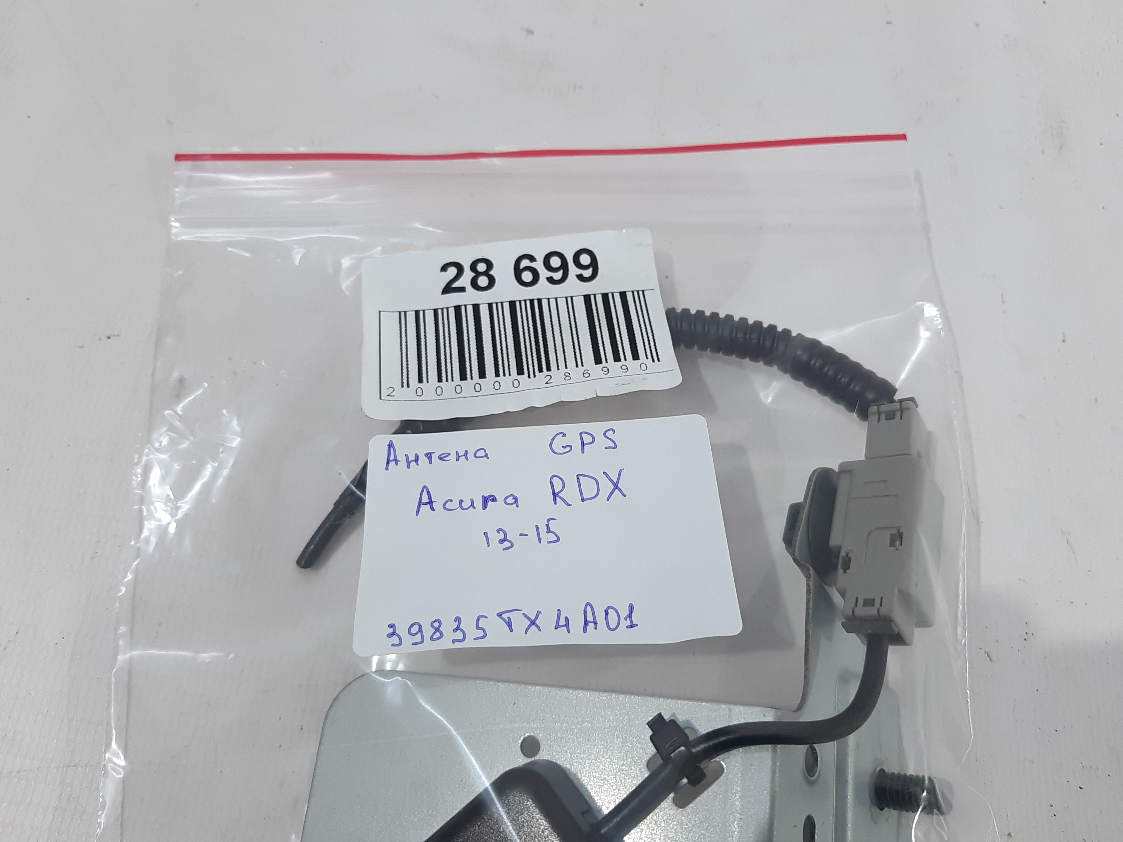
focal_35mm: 27
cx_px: 562
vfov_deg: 51.4
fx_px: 876
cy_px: 421
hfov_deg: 65.3
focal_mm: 3.93
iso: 80
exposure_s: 1/50
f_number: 1.7
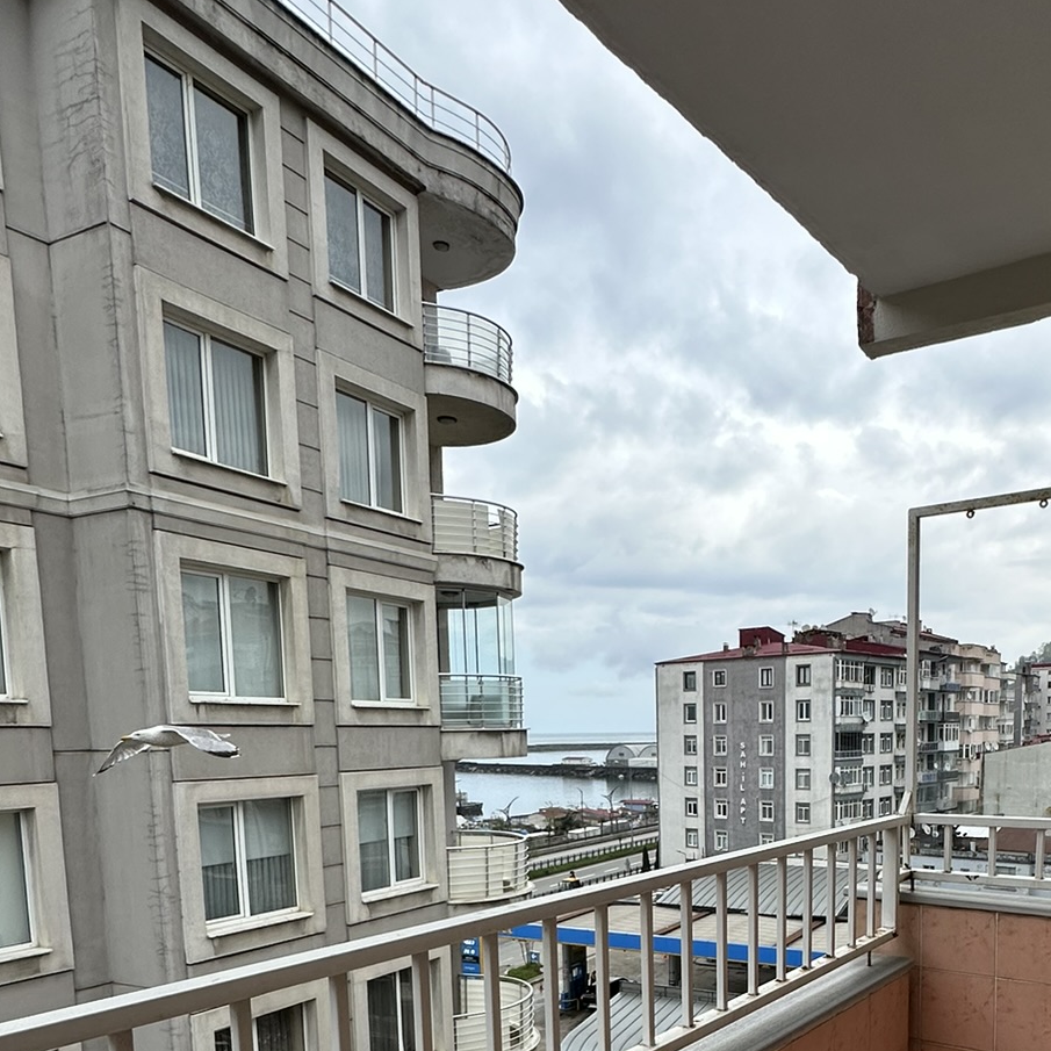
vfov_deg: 53.4
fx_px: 962
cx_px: 698
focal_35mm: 28
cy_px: 844
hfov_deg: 56.1
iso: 50
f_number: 2.2
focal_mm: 2.22
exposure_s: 1/1855
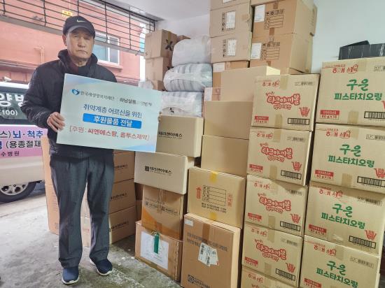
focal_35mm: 23
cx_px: 192
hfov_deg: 73.9
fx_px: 256
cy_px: 144
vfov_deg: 58.8
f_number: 1.8
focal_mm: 5.4
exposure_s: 1/60
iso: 640
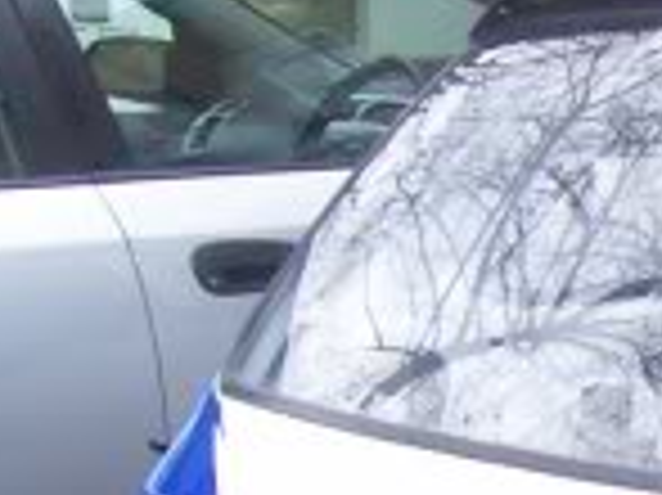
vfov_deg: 7.9
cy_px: 648
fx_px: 3535
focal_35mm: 185
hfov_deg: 9.7
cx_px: 1477
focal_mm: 5.6
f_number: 2.7
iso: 80
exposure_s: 1/150
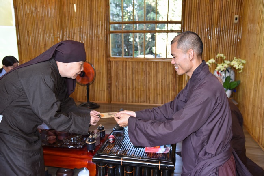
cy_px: 88
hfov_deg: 55.8
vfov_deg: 38.9
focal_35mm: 34
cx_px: 132
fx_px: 249
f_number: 4.5
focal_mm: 34
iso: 800
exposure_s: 1/80
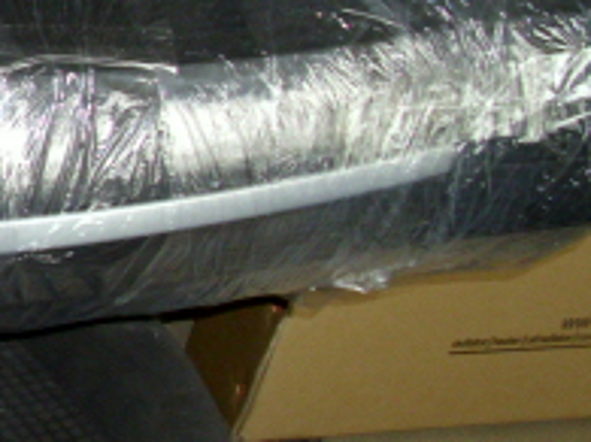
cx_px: -376
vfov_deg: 12.8
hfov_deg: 15.4
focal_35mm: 115
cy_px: 42
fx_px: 1962
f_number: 3
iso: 200
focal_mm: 6.2
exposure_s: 1/60
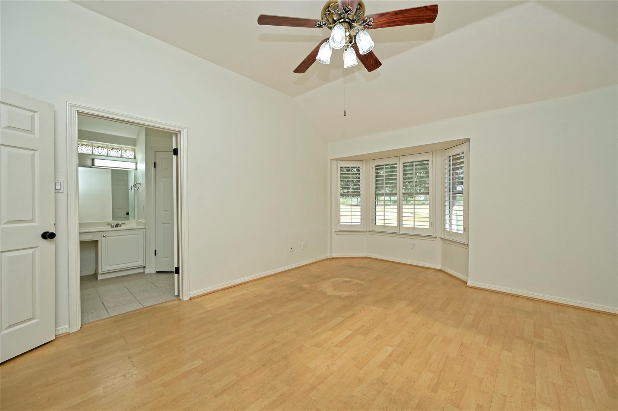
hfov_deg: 104.3
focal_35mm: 14
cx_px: 309
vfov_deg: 81.1
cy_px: 206
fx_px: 240
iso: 100
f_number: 6.3
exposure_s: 1/30
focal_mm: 14
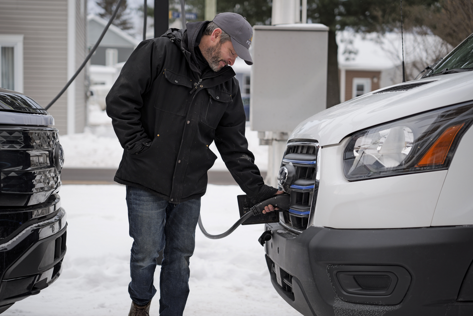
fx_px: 920
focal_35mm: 70
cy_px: 158
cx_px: 236
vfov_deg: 19.5
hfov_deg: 28.8
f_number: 2.8
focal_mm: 70
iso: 100
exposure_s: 1/500
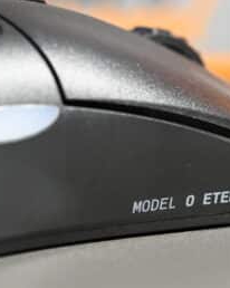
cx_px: 150
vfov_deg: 12.9
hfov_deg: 10.3
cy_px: 144
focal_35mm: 149
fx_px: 1269
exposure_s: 1/80
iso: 8000
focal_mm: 105
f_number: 13
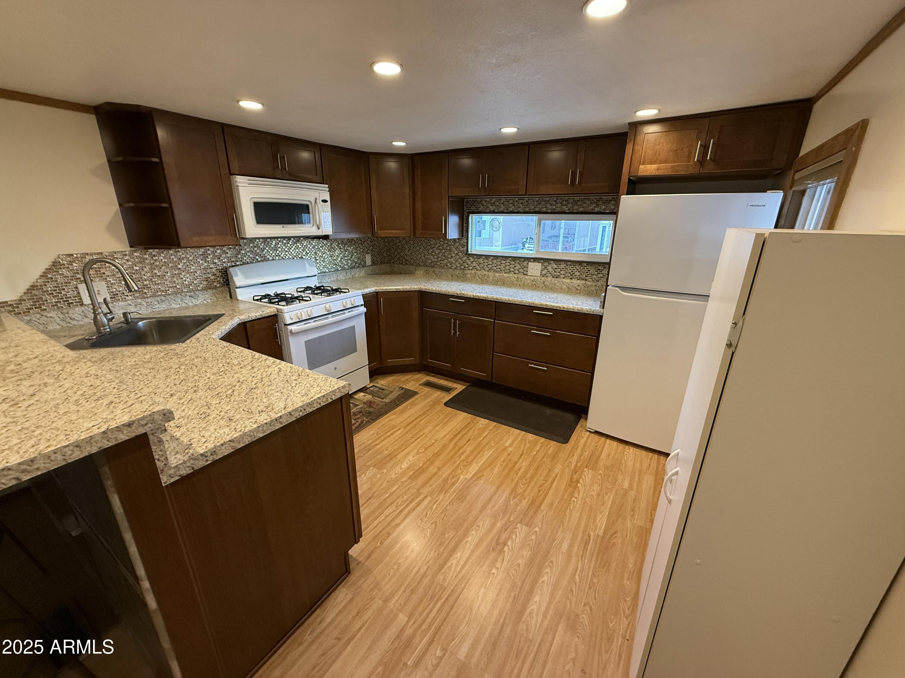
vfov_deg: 85.7
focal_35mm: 14
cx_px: 452
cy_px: 339
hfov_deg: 102.1
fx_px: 366
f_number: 2.2
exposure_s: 1/99
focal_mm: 2.22
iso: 320
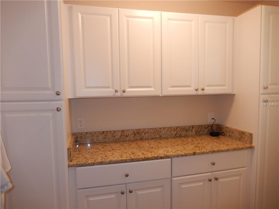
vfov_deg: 54.9
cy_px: 104
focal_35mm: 25
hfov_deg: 69.4
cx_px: 140
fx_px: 201
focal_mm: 4.5
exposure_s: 1/30
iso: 200
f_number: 3.4
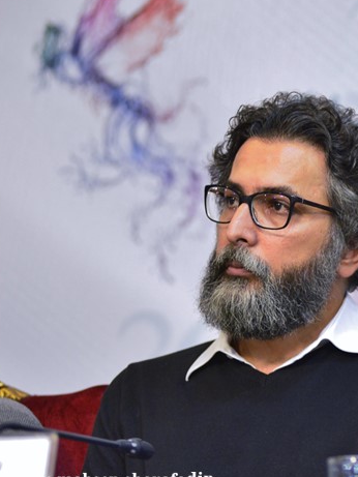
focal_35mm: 219
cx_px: 485
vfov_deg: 9.0
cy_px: 197
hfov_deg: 6.7
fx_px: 3018
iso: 5000
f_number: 2.8
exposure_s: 1/160
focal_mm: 105
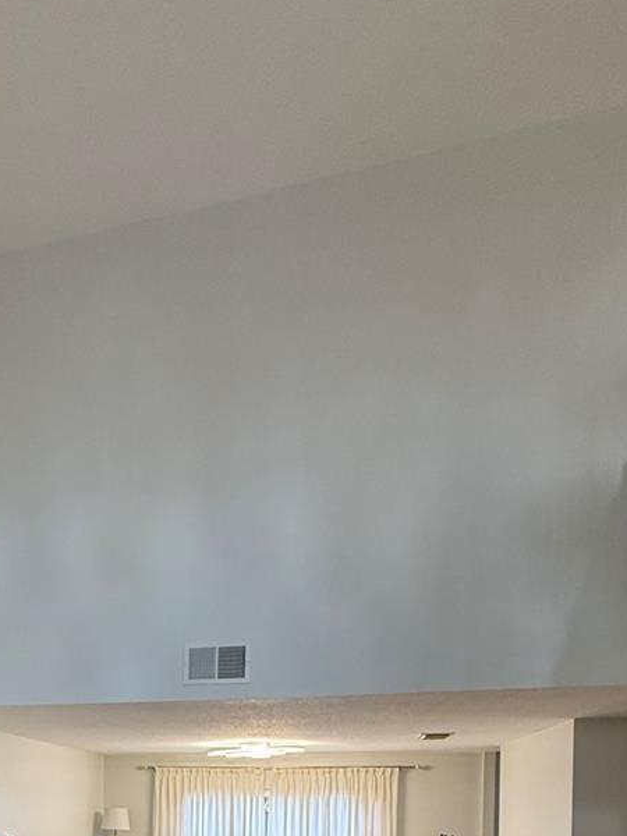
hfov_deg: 47.5
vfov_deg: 52.1
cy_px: 815
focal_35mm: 28
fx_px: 676
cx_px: 144
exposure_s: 1/120
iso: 250
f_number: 2.2
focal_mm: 2.22
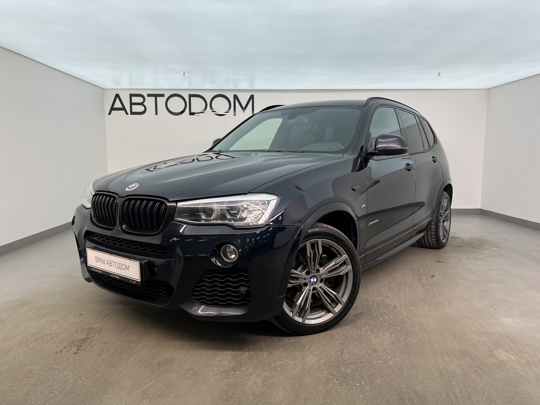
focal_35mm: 26
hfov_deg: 67.3
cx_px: 270
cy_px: 202
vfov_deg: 53.1
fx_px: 406
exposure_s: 1/126
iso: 50
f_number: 1.5
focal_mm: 5.7
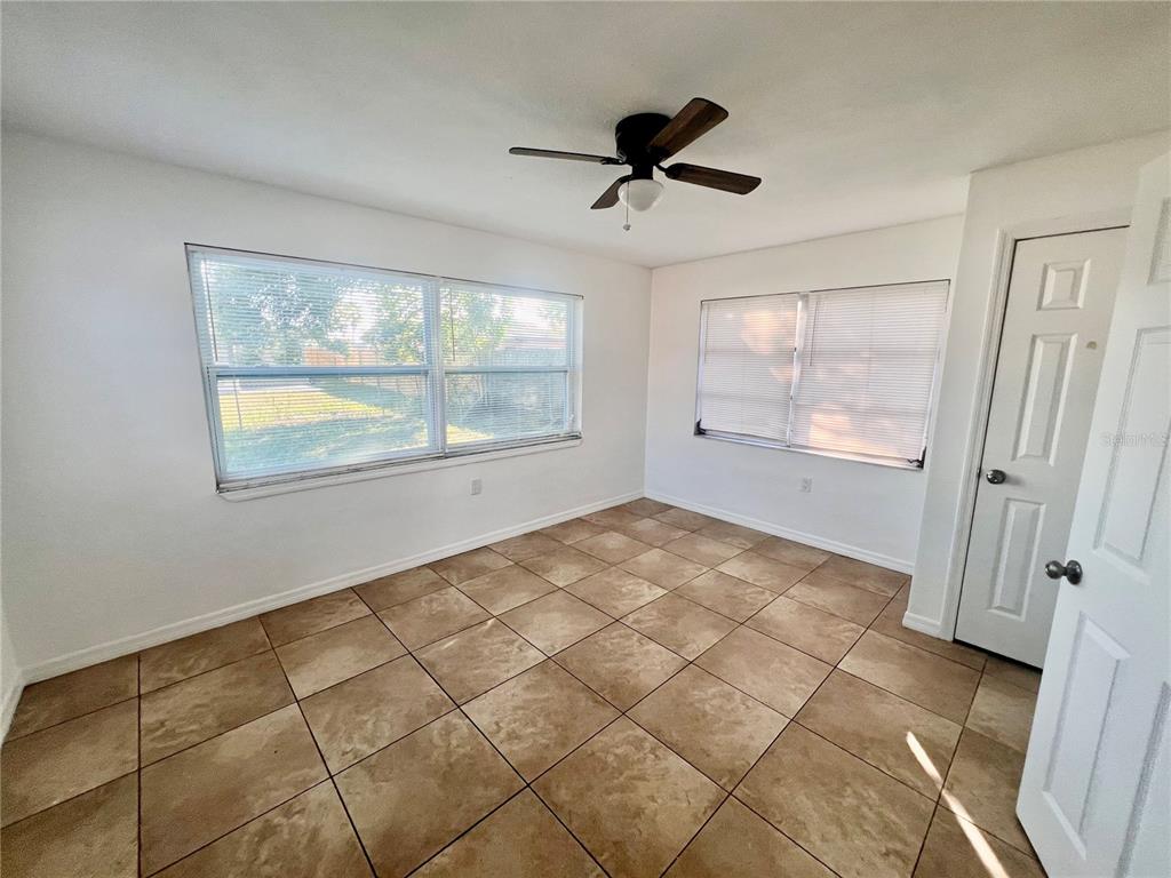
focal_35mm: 13
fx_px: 440
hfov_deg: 106.2
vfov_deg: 89.9
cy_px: 439
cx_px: 586
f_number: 1.8
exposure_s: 1/99
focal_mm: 1.57
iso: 64
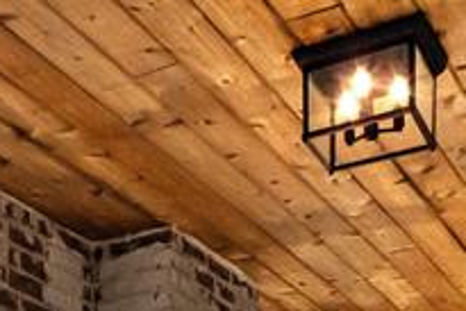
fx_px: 1036
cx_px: -207
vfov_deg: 13.8
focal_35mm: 80
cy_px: 666
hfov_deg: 21.7
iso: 640
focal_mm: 16
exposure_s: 1/25
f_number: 8
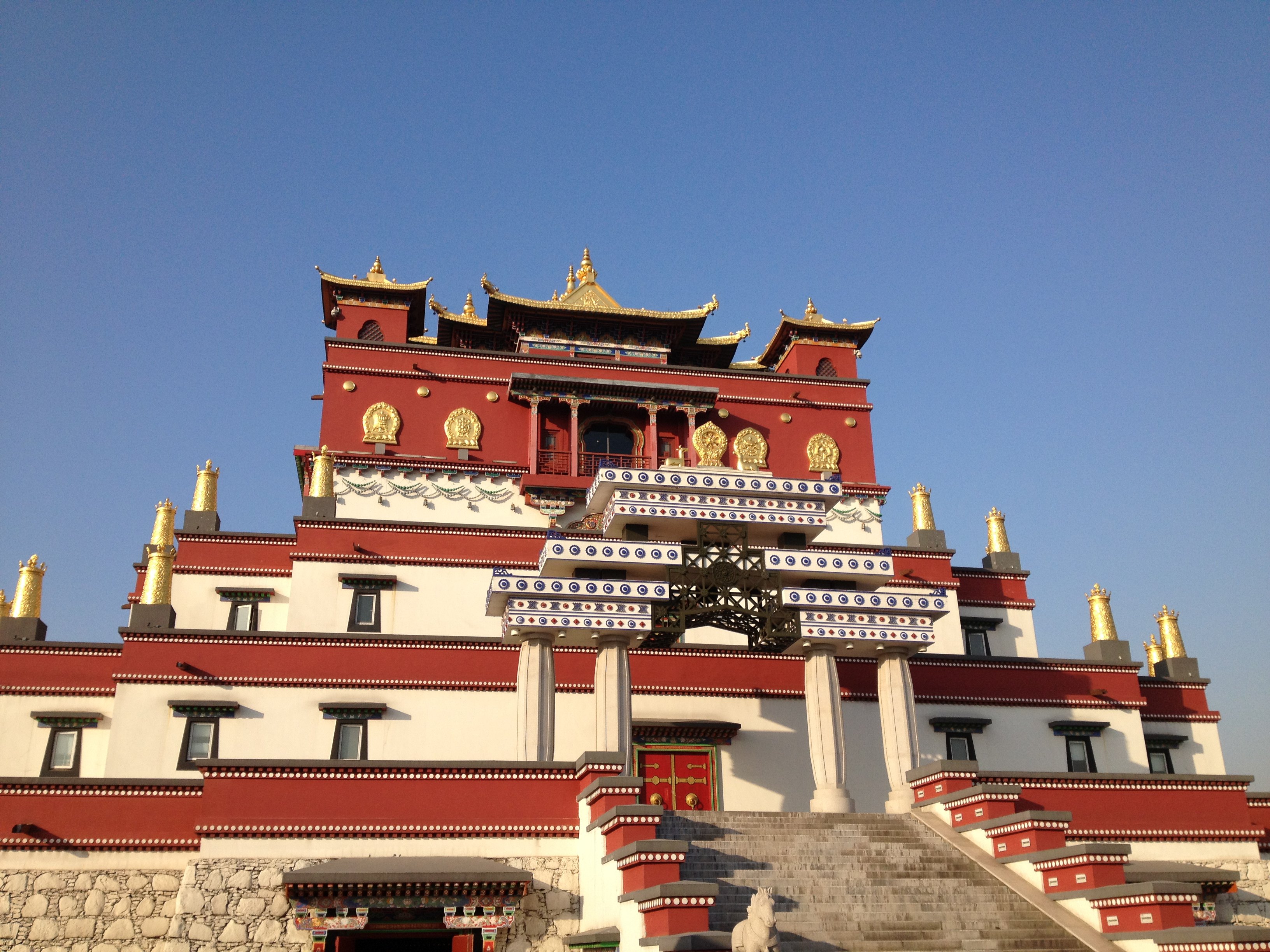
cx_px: 635
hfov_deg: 52.6
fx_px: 1284
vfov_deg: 40.7
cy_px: 476
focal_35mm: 35
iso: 64
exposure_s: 1/1534
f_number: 2.4
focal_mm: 4.28
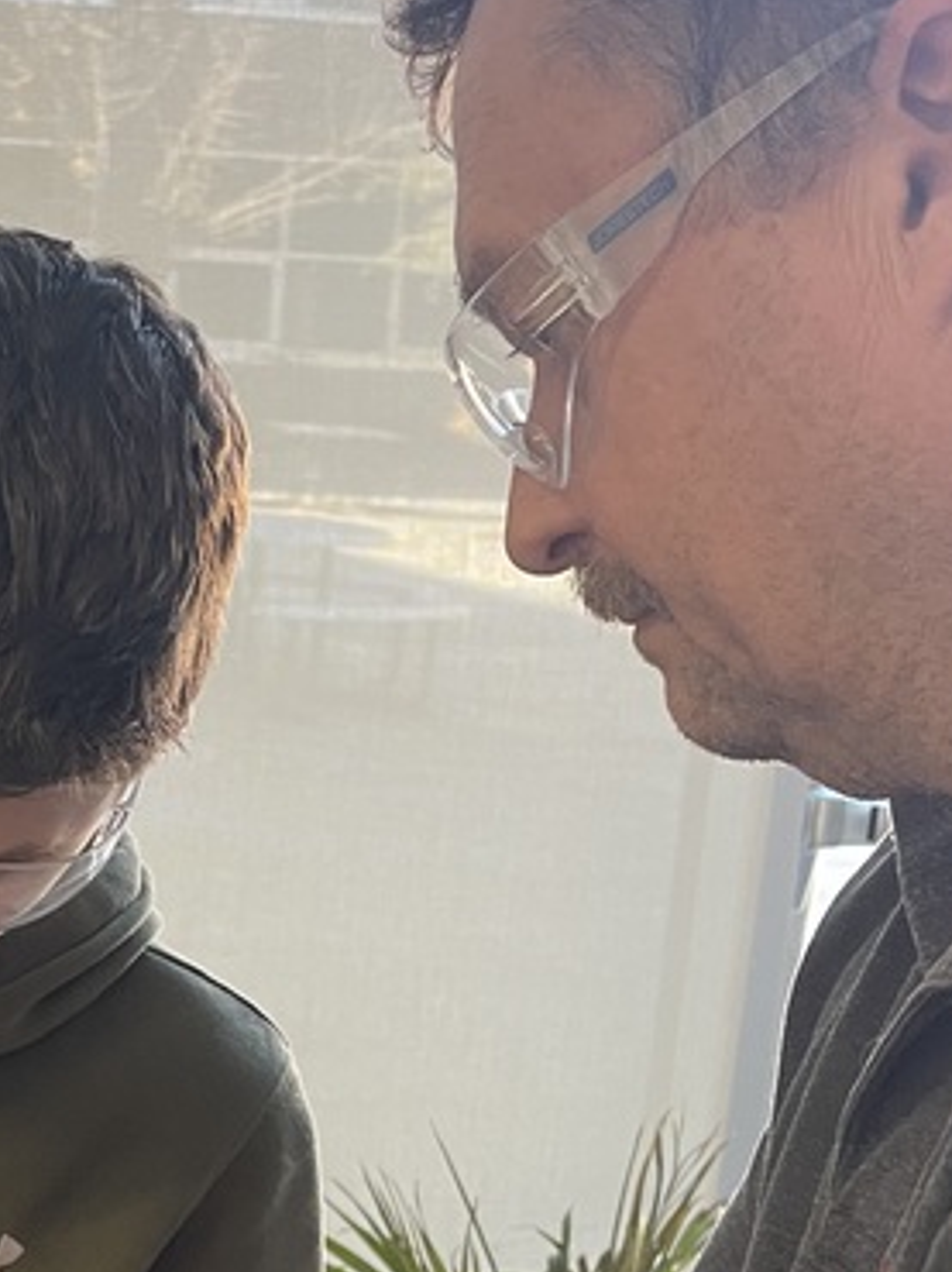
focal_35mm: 72
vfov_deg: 26.4
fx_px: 2643
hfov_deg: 19.8
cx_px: 14
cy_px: 1083
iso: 125
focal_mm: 4.2
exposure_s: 1/60
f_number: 1.6
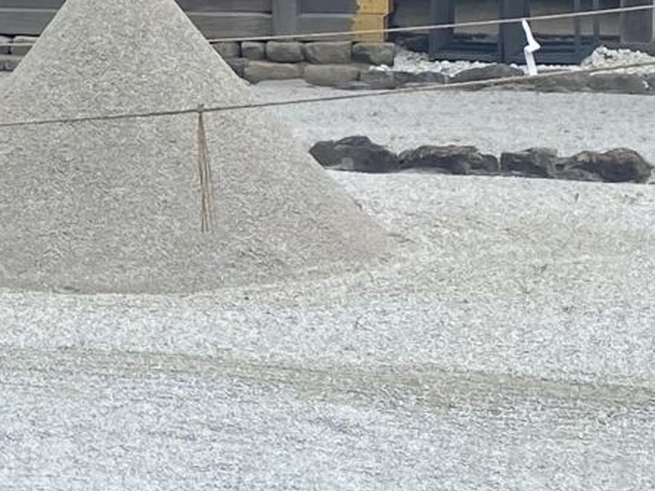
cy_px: 100
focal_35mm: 150
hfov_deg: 12.7
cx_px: -246
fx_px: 2838
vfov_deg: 9.9
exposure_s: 1/1927
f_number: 1.8
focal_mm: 4.25
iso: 32
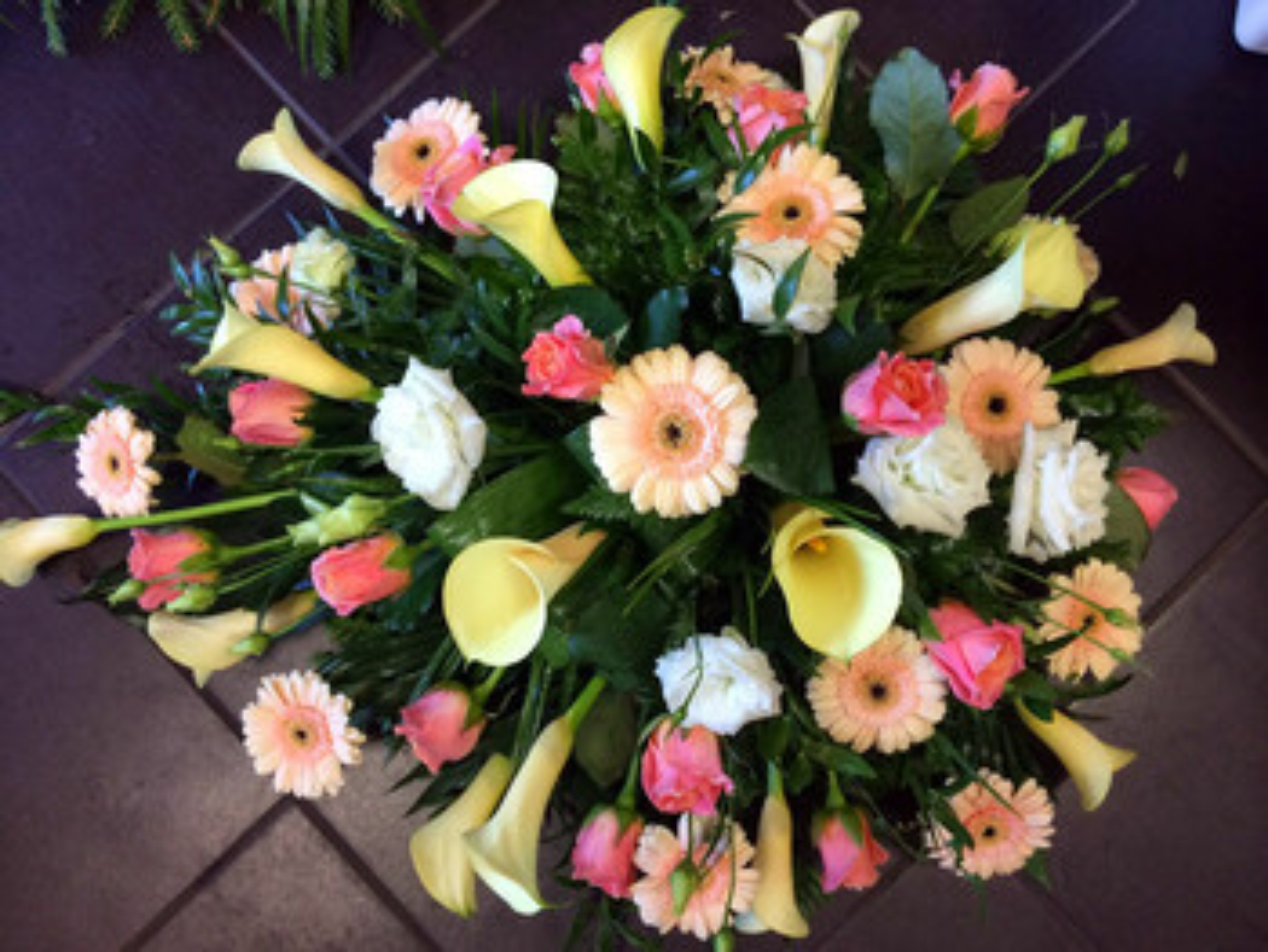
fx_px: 1100
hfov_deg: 59.9
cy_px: 476
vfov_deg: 46.8
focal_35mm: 30
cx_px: 634
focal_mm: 4.12
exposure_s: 1/33
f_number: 2.2
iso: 125
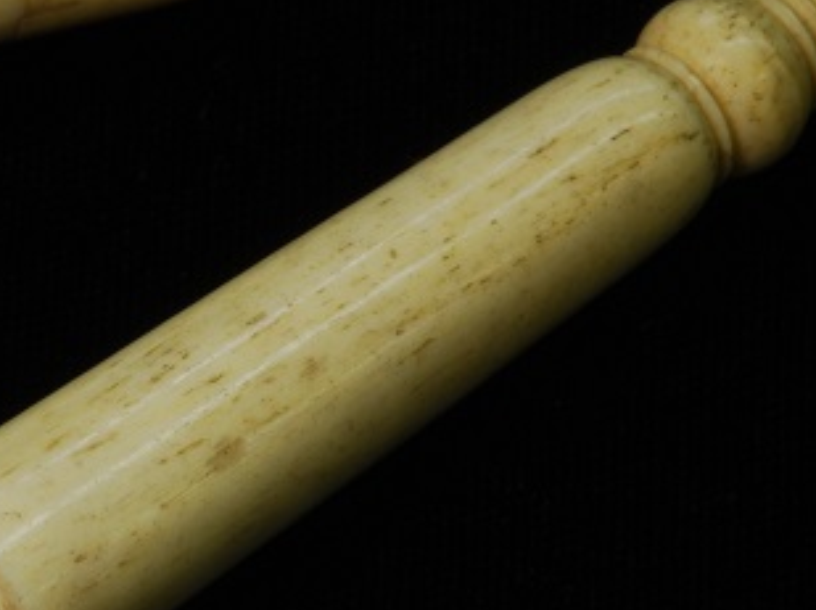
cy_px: 296
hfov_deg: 4.2
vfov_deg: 3.1
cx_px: -166
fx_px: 11102
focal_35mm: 471
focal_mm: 105
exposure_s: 1
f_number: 22
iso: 100
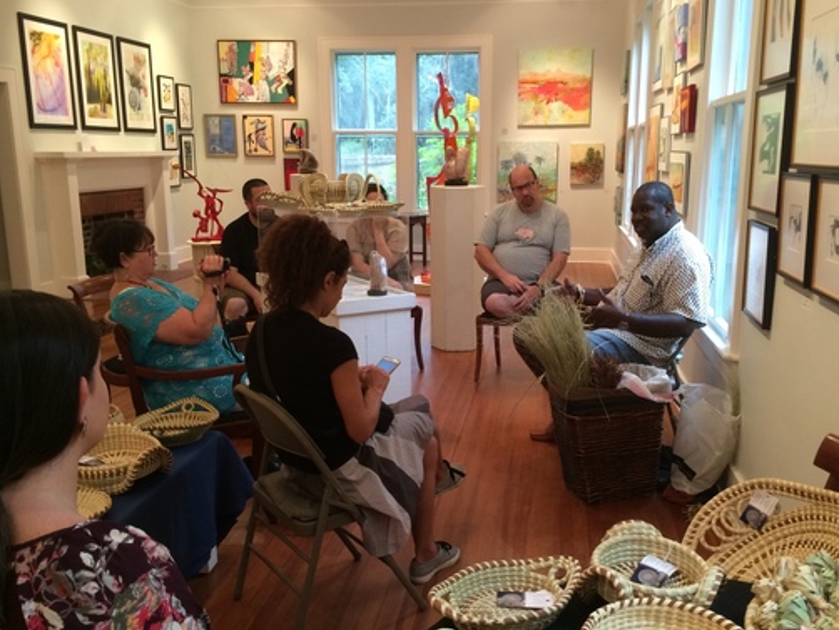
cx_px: 437
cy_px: 349
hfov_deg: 53.9
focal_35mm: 34
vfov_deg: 41.8
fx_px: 824
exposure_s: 1/30
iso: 125
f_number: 2.2
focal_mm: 4.15
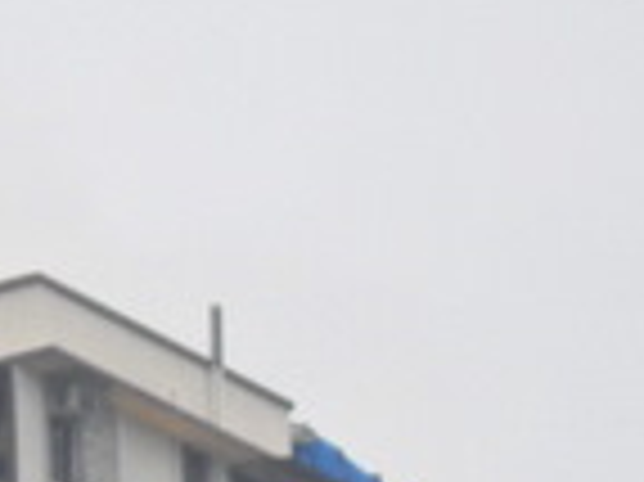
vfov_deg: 4.4
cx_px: 140
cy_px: 941
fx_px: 6171
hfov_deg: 6.0
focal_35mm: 332
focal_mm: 13.2
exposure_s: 1/750
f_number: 3.9
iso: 100
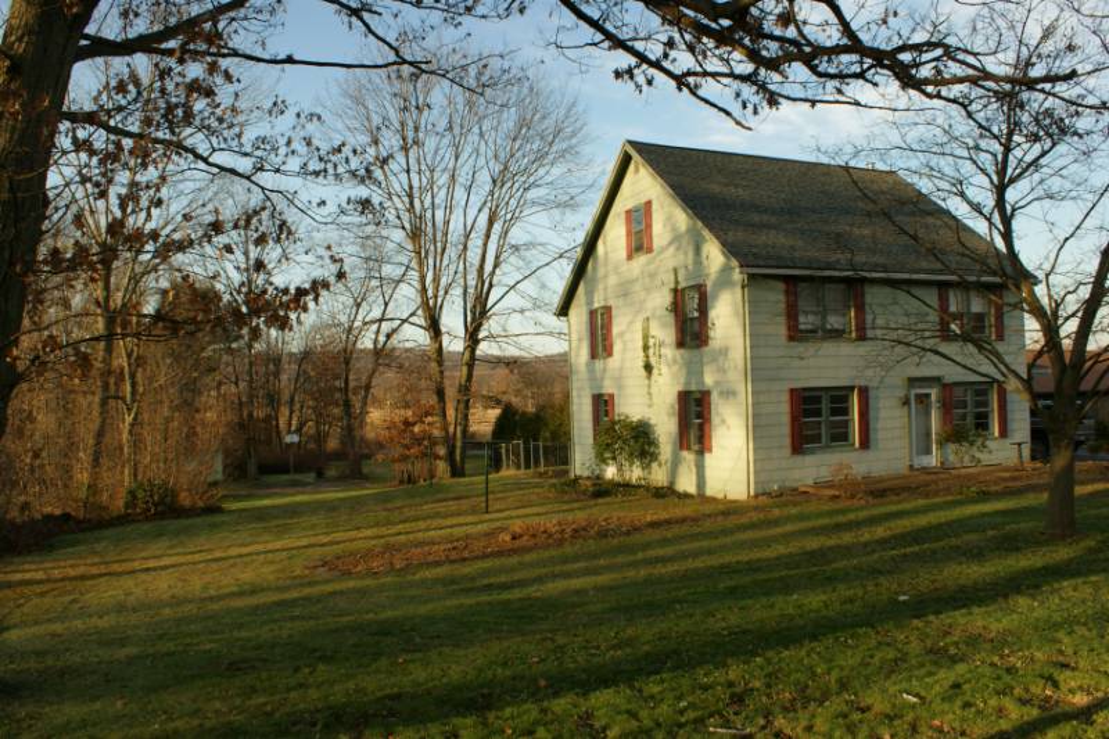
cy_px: 370
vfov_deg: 47.9
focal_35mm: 27
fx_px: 832
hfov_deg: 67.4
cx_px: 554
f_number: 8
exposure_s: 1/60
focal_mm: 18
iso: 100
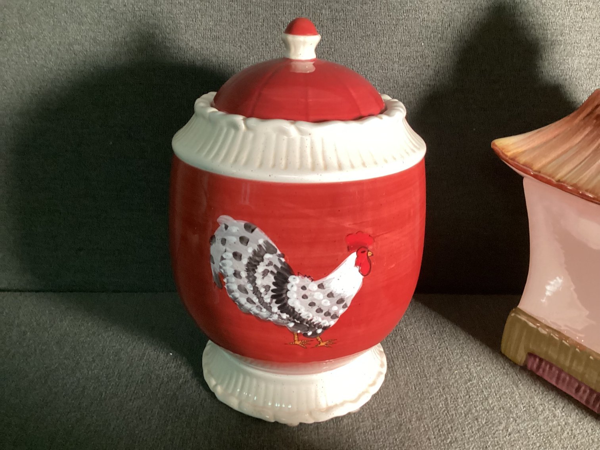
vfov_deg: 45.4
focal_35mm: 31
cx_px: 300
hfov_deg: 58.3
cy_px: 225
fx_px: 537
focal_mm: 3.3
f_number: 2.4
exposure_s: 1/40
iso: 320
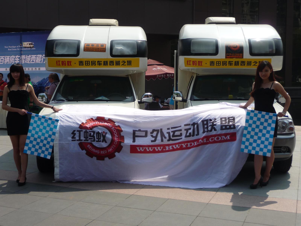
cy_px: 113
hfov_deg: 42.1
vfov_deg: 32.2
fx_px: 391
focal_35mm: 45
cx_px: 150
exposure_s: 1/800
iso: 100
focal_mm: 7.6
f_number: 4.1
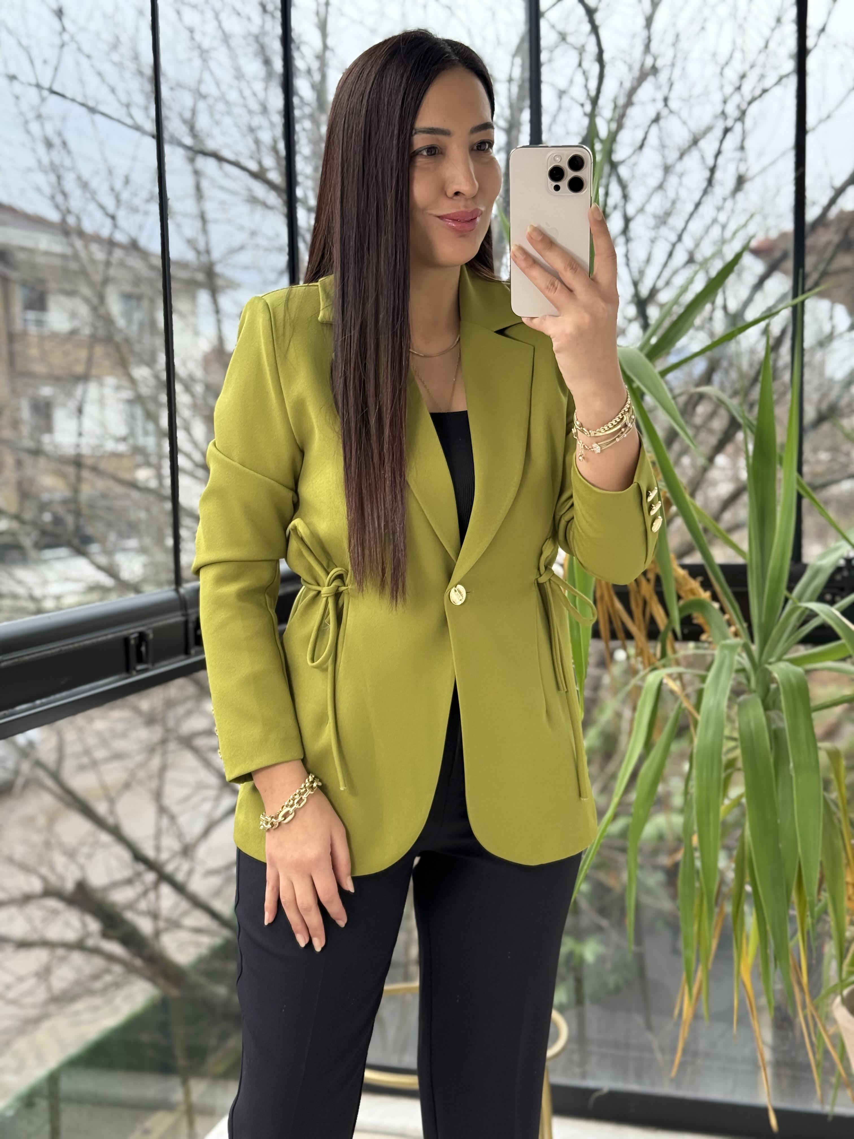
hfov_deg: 30.3
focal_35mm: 48
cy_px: 570
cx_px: 427
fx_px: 1579
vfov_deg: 39.7
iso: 100
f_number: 1.78
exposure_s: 1/242
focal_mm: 6.76
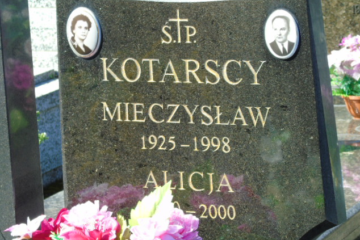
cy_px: 130
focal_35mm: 170
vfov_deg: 8.1
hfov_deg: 12.1
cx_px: 181
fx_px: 1700
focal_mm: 29
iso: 80
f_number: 4.9
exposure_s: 1/125
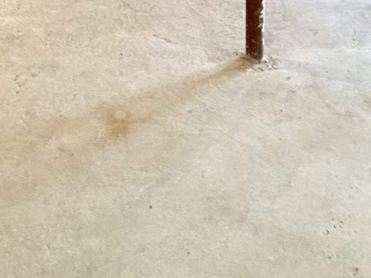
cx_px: 236
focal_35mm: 59
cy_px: -170
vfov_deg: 20.3
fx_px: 632
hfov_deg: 32.5
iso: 400
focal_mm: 2.22
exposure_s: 1/60
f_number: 2.2
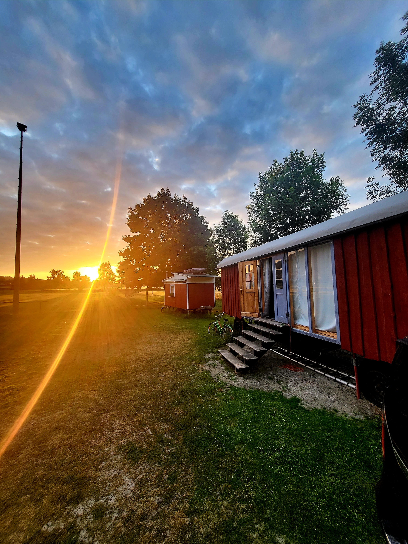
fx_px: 204
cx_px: 204
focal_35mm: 13
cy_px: 272
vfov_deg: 106.2
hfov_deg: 89.9
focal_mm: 1.74
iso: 64
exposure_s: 1/100
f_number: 2.2
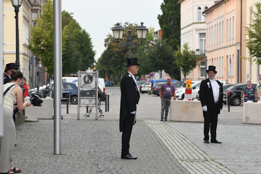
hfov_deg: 13.7
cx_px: 130
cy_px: 87
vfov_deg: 9.1
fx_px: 1087
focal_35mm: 150
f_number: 5
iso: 640
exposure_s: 1/250
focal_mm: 100
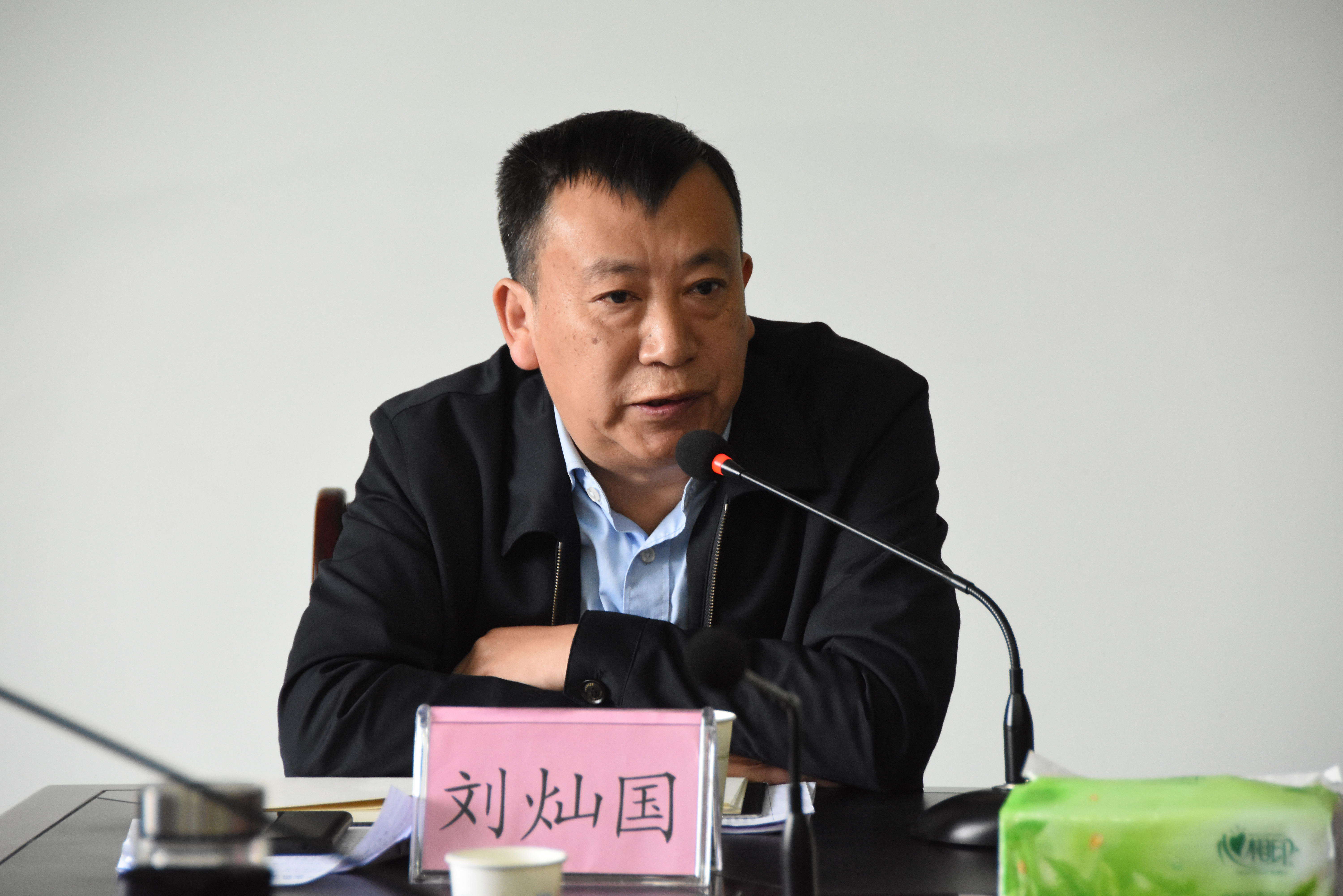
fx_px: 8393
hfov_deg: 9.1
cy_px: 448
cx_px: 672
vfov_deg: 6.1
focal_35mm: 225
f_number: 5.6
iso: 2500
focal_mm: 150
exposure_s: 1/200
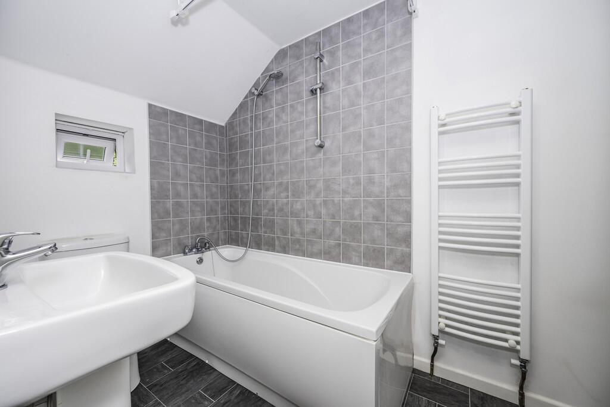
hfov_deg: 104.2
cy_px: 204
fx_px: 237
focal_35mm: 14
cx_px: 305
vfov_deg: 81.2
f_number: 7.1
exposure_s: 1/125
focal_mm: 14
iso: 320
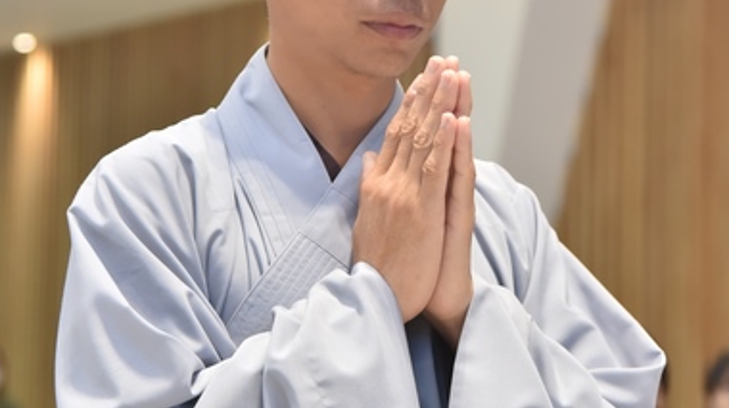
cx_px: 322
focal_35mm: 140
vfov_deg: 8.6
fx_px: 2704
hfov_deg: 15.4
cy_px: 184
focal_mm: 78
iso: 1600
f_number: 4.5
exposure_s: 1/125
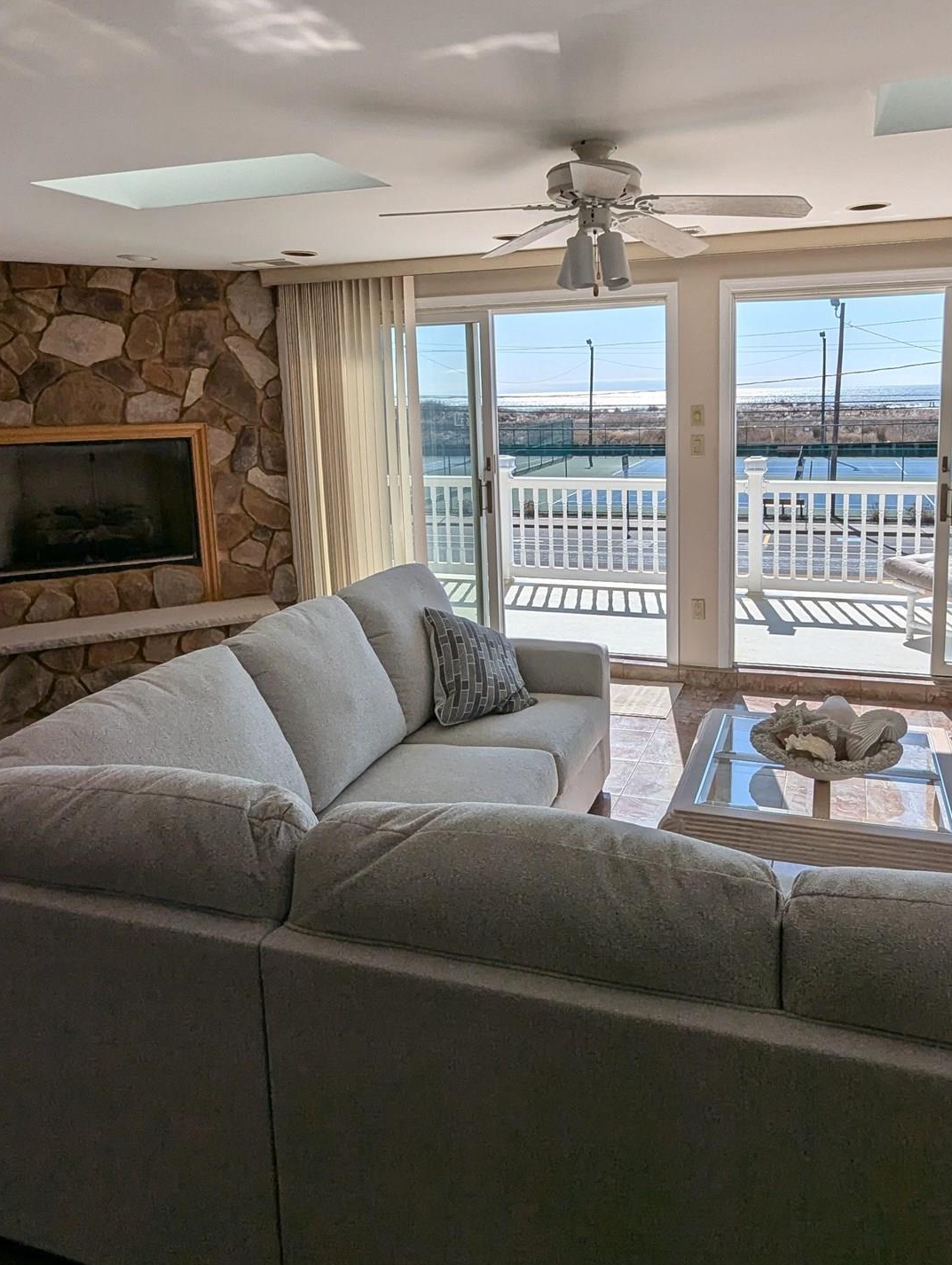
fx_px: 768
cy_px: 503
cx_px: 594
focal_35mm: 21
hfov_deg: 62.7
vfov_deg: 78.0
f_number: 2.2
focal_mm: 1.95
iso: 41
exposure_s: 1/2053
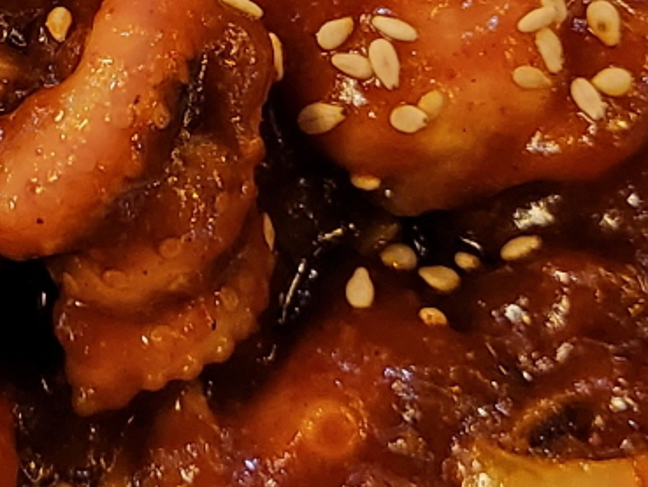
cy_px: -171
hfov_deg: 13.7
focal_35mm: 141
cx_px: -33
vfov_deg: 10.3
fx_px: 2640
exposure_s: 1/40
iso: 500
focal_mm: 4.25
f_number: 1.8
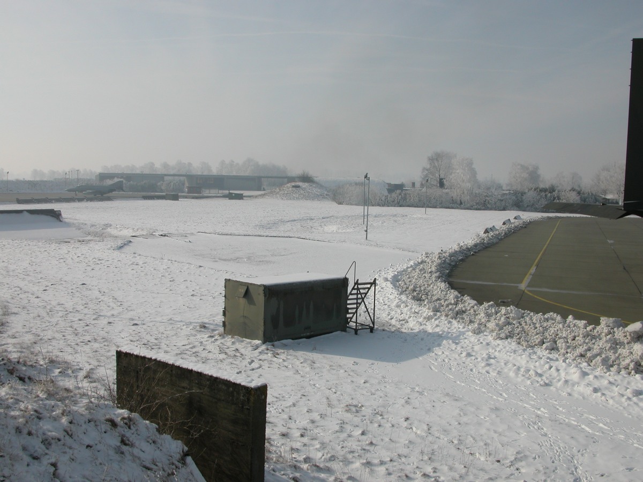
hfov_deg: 52.6
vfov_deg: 40.7
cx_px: 322
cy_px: 241
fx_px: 650
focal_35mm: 35
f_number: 8
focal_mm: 8.9
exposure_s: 1/516
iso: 100
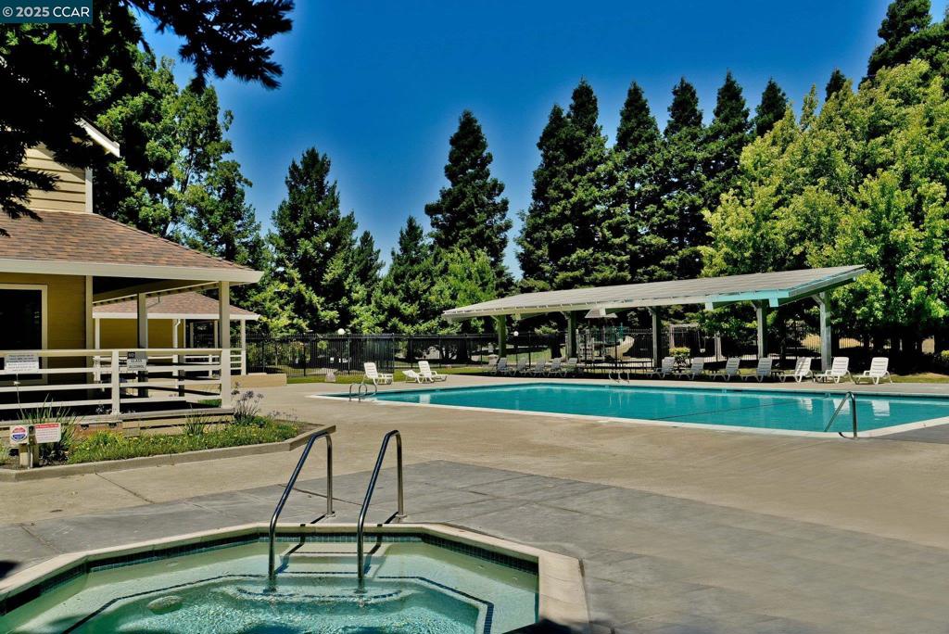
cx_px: 474
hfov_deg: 58.7
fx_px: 844
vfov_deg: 41.2
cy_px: 317
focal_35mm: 32
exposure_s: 1/400
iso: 250
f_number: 10
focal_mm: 32
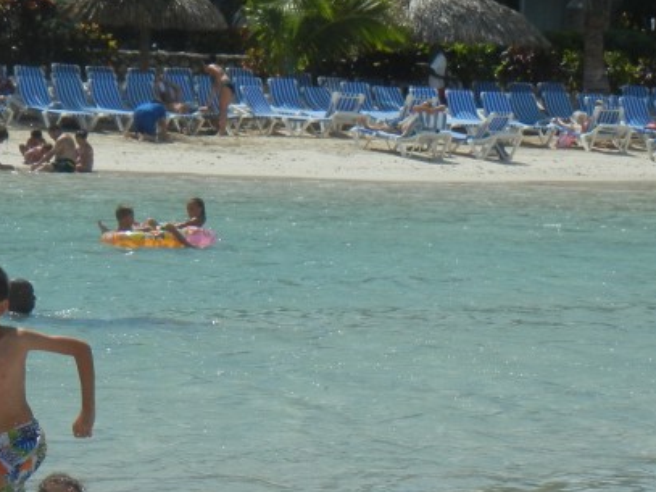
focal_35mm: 224
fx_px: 4244
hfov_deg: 8.8
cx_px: 35
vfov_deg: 6.6
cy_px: 268
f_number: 8.8
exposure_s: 1/510
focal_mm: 16
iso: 160
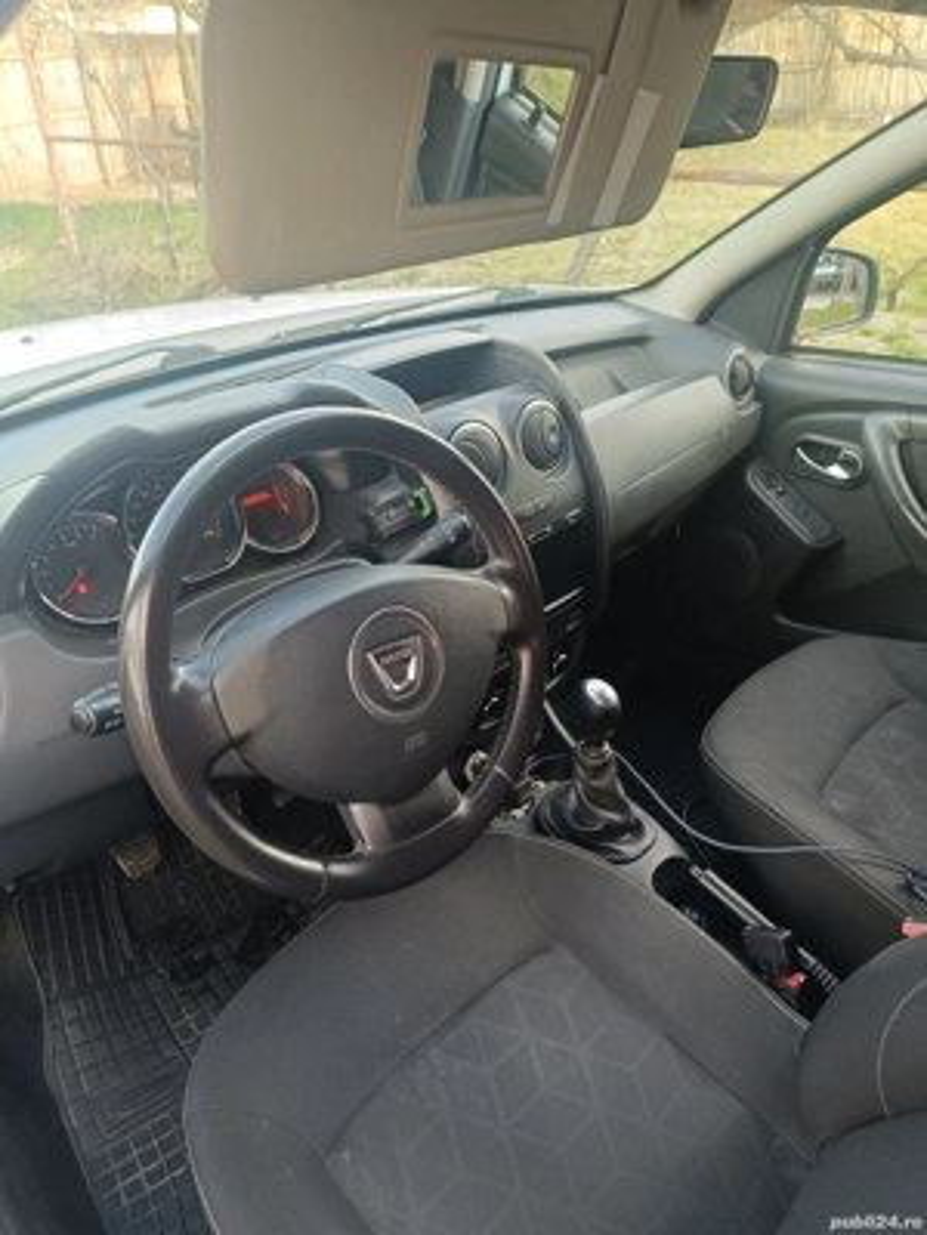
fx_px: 857
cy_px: 618
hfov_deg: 56.8
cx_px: 464
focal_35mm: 24
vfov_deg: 71.6
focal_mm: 5.59
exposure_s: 1/101
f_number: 1.88
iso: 429
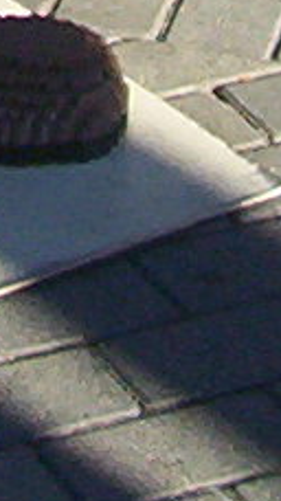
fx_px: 4457
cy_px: -699
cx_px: -681
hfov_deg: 3.5
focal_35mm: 336
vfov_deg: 6.2
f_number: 2.73
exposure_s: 1/985
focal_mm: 5.77
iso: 100
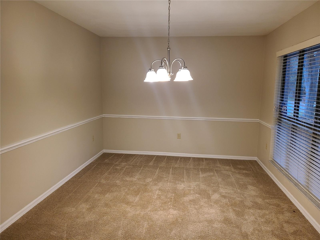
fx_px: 240
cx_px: 160
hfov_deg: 67.3
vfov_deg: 53.1
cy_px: 120
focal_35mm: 26
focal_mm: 5.4
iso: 125
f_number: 1.8
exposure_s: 1/60
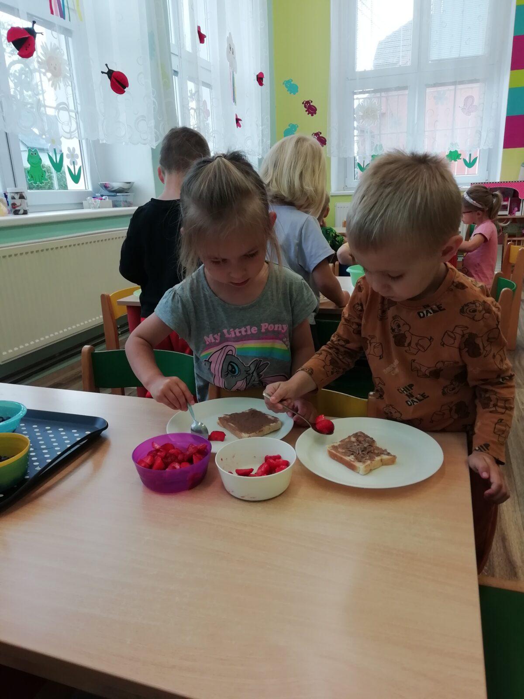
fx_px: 525
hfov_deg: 53.1
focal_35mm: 26
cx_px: 262
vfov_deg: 67.3
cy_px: 350
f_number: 2.2
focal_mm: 3.46
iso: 64
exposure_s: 1/100
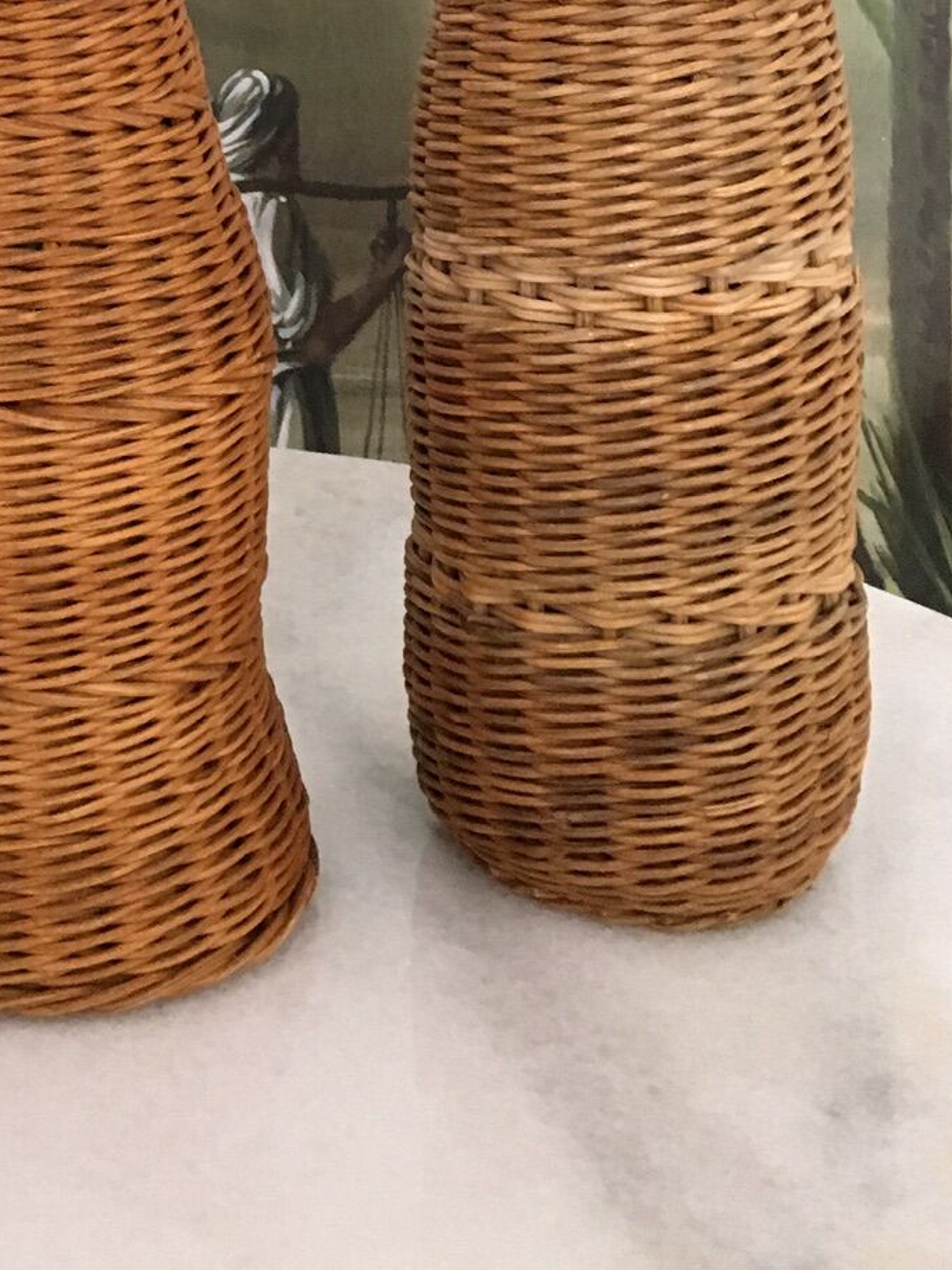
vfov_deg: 27.7
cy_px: -67
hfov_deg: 21.6
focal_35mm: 65
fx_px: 2385
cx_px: -54
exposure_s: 1/17
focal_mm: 4.15
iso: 200
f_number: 2.2
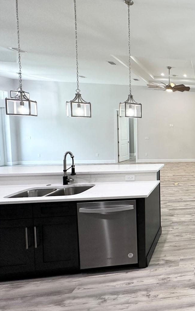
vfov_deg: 76.9
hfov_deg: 37.8
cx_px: 241
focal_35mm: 23
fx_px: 196
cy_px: 140
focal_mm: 2.22
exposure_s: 1/120
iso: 125
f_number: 2.2
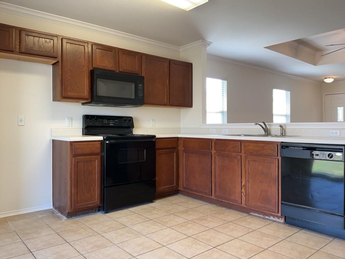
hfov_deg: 65.3
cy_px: 130
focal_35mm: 27
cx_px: 172
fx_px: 269
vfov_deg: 51.4
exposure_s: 1/60
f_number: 1.8
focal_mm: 3
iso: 50
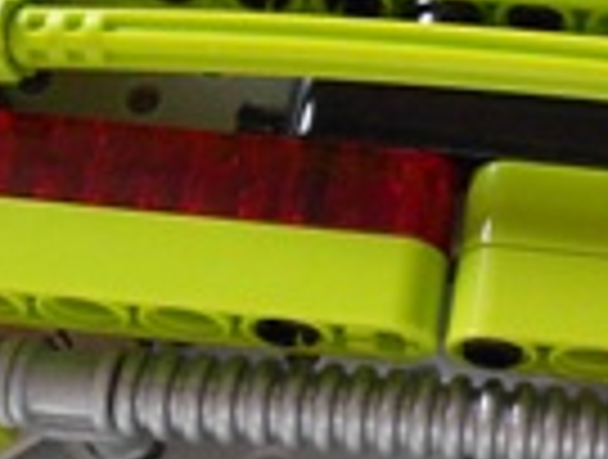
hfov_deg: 21.9
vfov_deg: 17.2
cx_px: 599
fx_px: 1515
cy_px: 176
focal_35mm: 86
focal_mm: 4.6
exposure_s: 1/200
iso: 400
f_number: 3.2
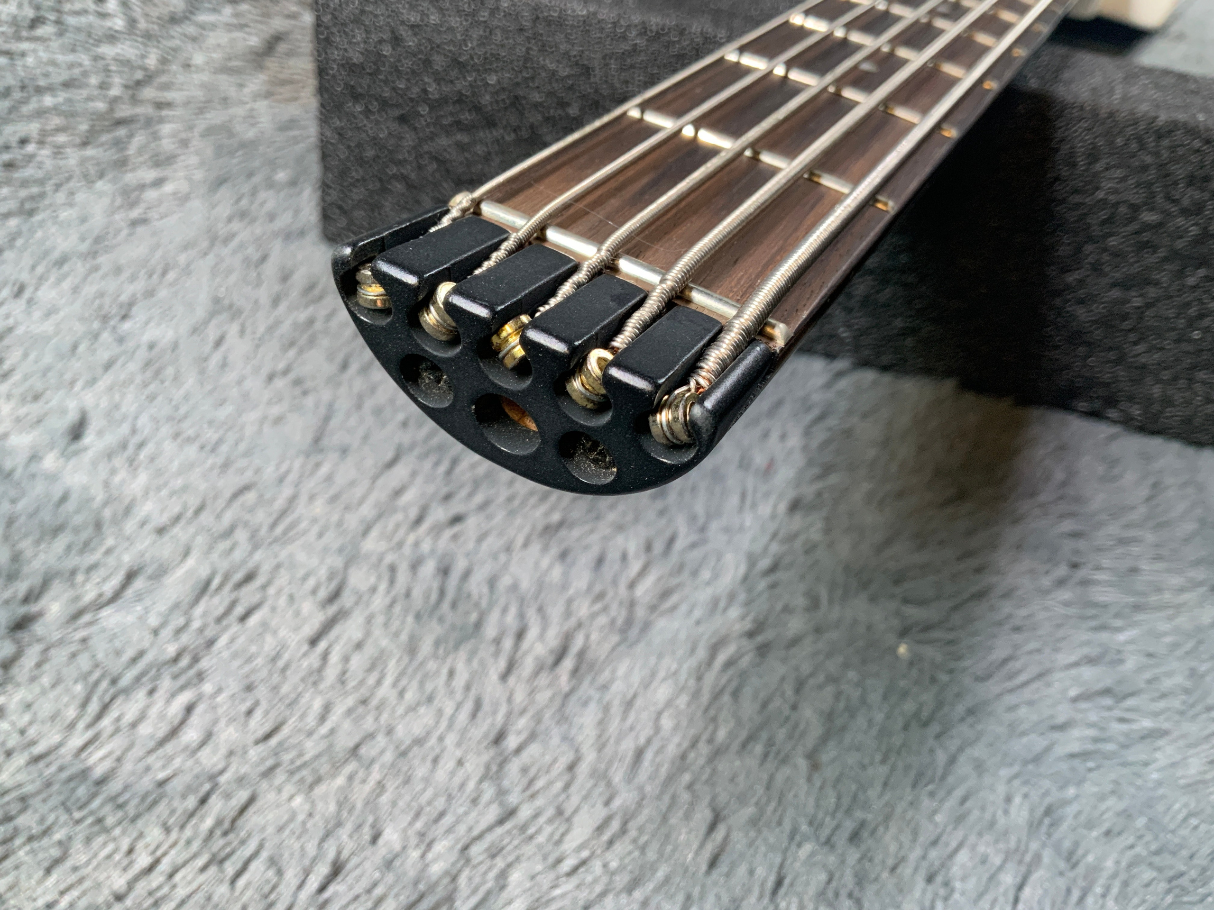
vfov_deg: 48.2
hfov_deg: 61.7
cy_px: 455
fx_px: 1017
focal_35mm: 29
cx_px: 607
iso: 100
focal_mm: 3
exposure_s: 1/60
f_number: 1.8
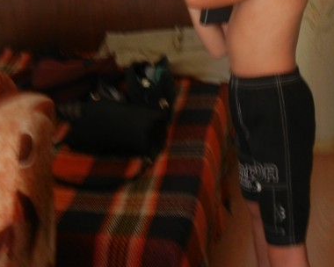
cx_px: 307
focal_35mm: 79
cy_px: -28
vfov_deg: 18.7
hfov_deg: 23.4
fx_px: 781
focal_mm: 5.4
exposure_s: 1/1.4
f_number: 3.5
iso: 200
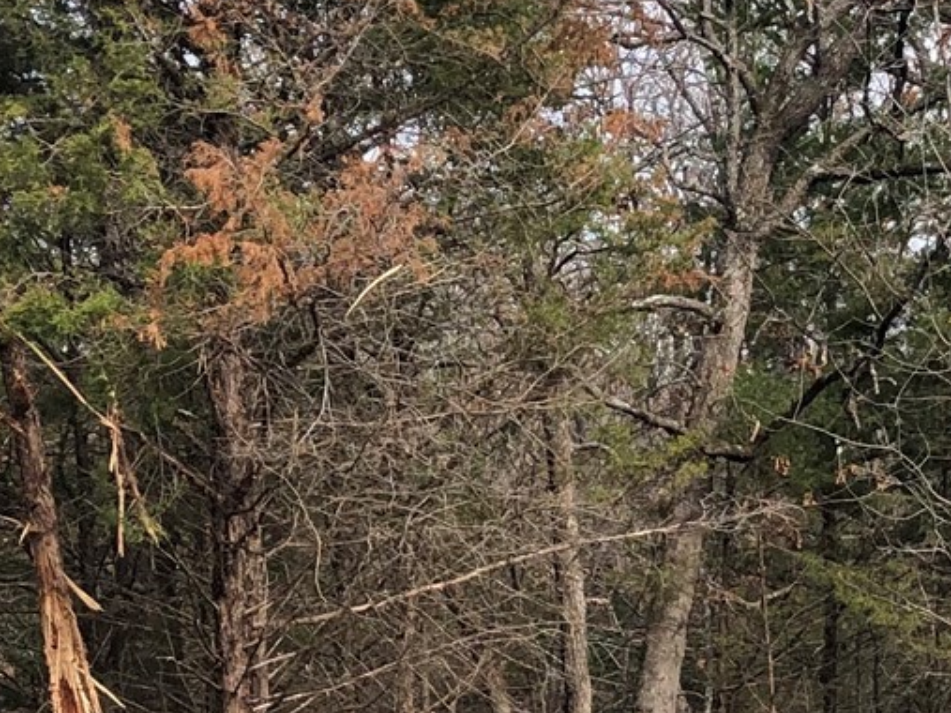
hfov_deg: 18.3
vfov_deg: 13.7
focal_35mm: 106
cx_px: 857
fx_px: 2911
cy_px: 756
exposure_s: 1/883
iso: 20
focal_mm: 3.99
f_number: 1.8
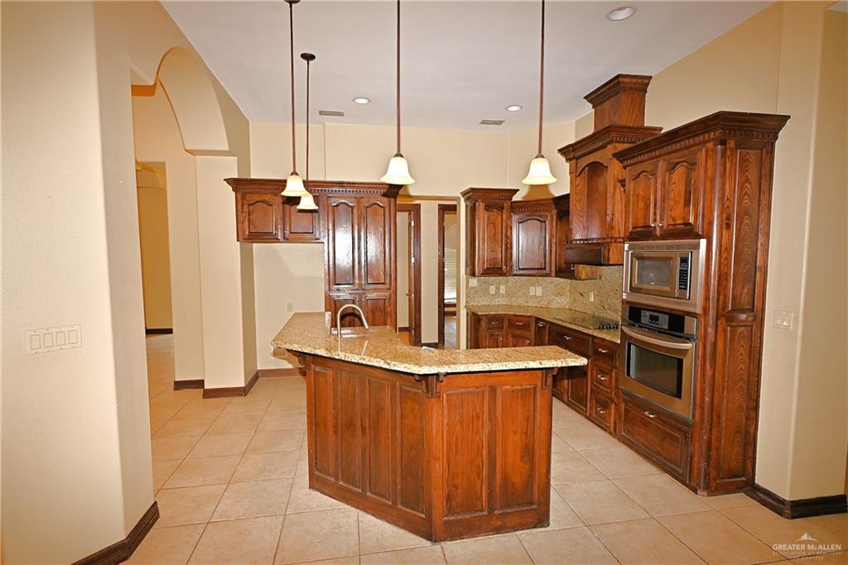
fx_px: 424
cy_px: 282
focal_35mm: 18
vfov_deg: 67.4
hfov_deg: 90.0
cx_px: 424
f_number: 3.5
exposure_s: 1/60
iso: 100
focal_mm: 12
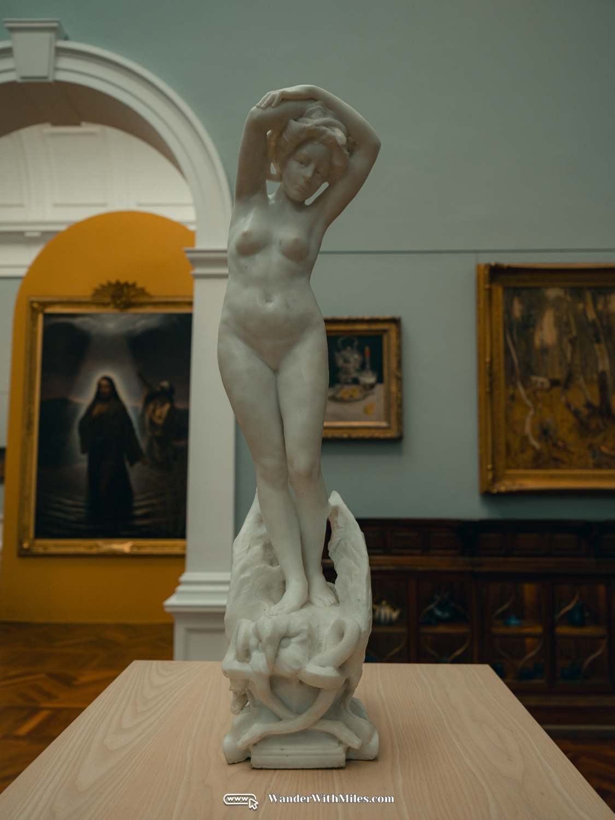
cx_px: 308
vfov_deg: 63.4
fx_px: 663
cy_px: 410
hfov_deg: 49.7
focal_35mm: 28
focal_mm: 35
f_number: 4
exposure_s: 1/50
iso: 800
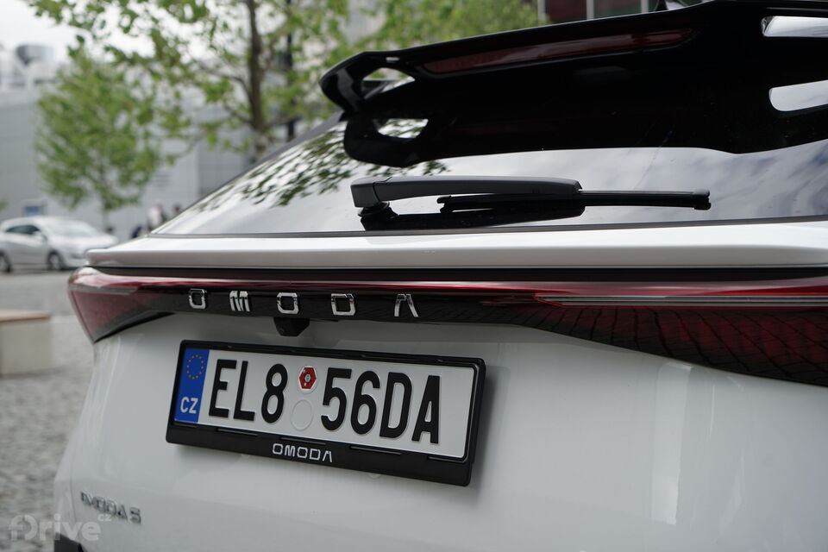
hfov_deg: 36.2
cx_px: 414
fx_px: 1265
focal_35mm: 55
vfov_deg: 24.6
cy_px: 276
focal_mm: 55
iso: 100
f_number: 5.6
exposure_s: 1/200
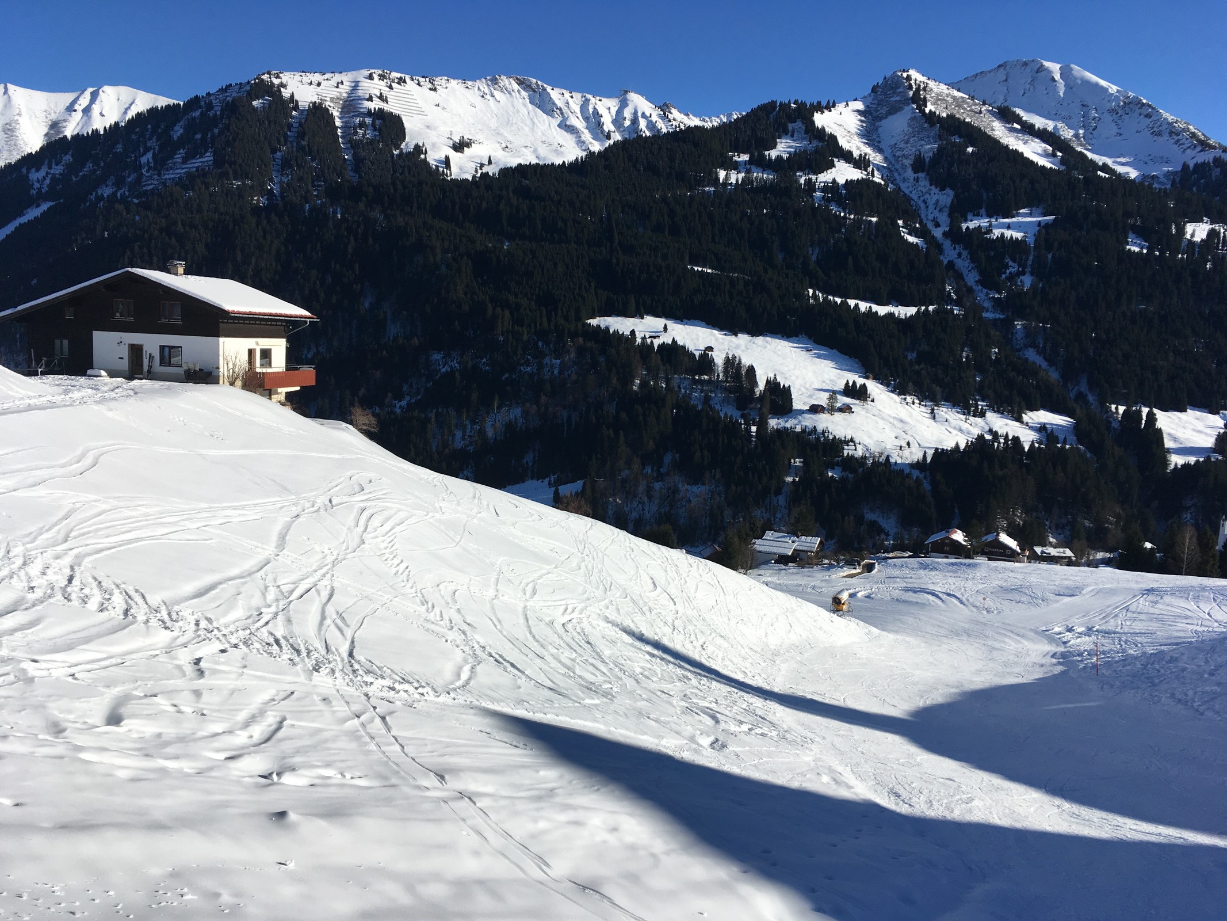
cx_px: 614
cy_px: 460
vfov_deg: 48.2
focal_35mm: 29
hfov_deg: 61.7
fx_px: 1028
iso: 25
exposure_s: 1/3077
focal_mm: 4.15
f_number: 2.2
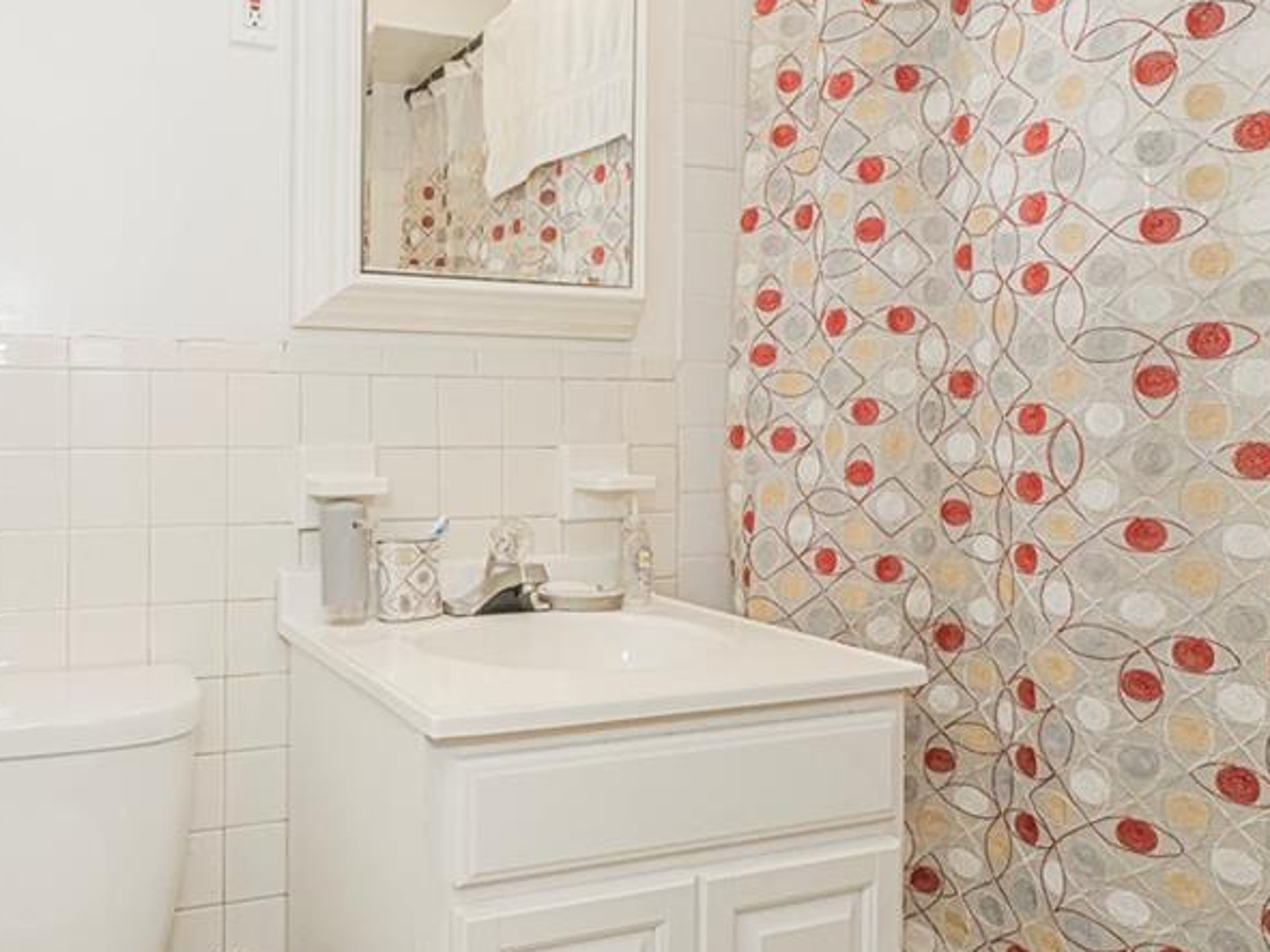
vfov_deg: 54.8
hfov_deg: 63.6
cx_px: 260
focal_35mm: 25
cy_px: 436
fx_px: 917
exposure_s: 1/80
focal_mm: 10
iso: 1600
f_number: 8
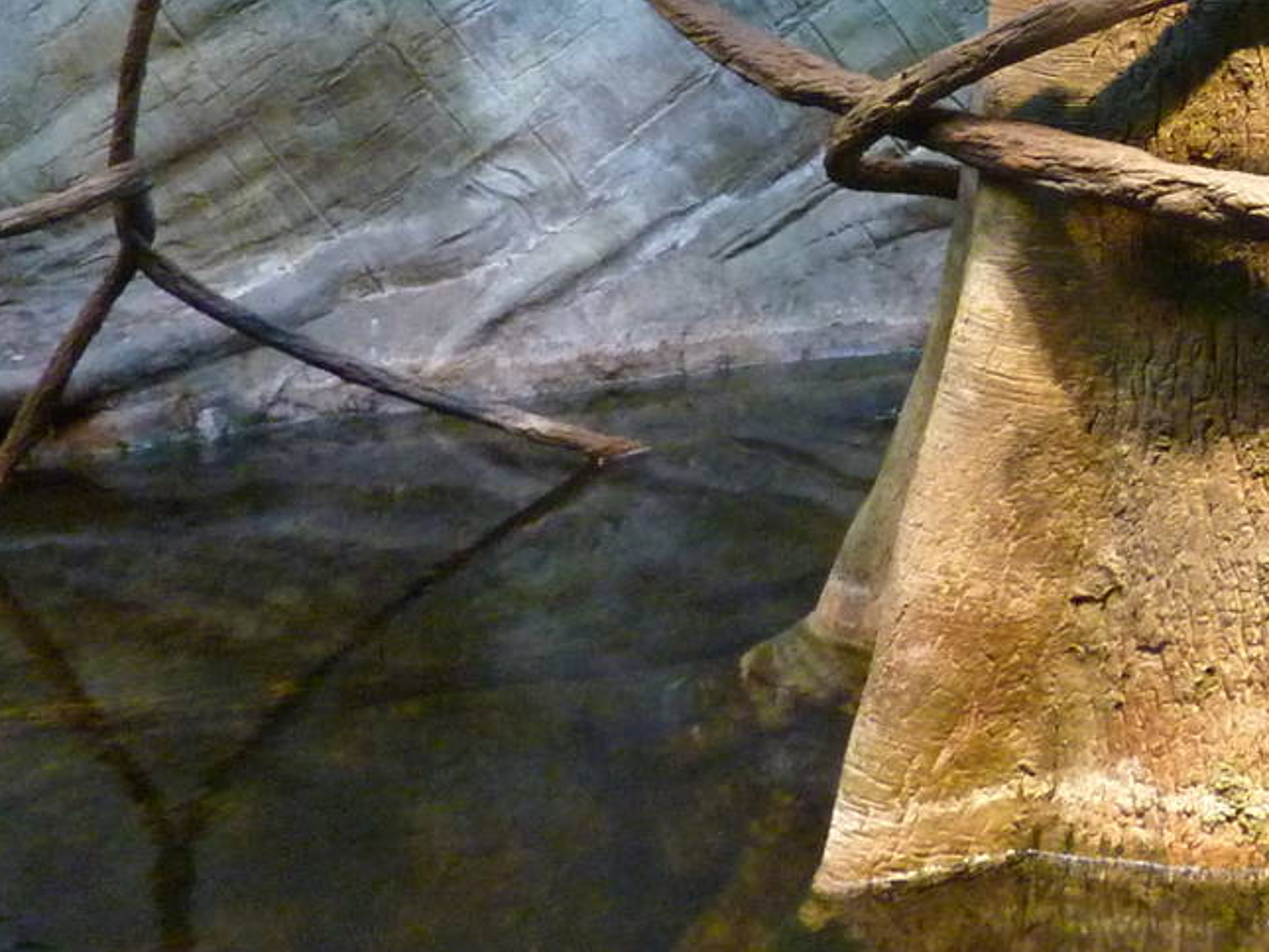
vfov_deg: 21.7
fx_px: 2273
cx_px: 1537
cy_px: -222
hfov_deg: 27.3
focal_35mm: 62
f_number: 3.3
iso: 400
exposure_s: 1/25
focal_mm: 4.1
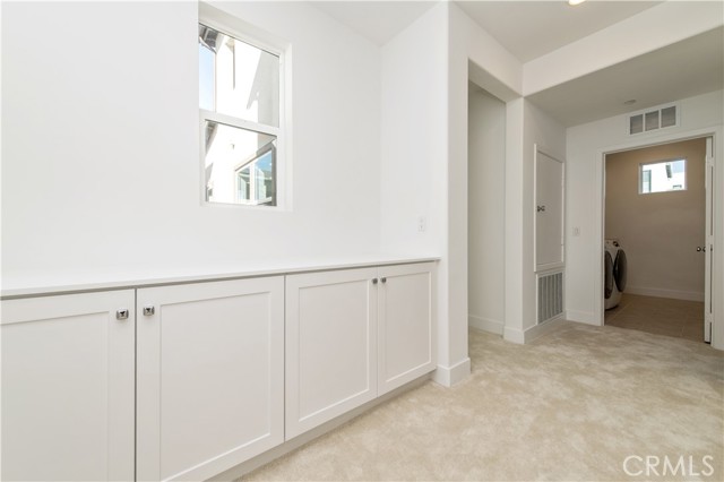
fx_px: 281
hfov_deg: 104.3
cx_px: 362
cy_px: 241
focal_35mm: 14
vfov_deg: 81.1
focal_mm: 14
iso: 200
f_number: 5.6
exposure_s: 1/125
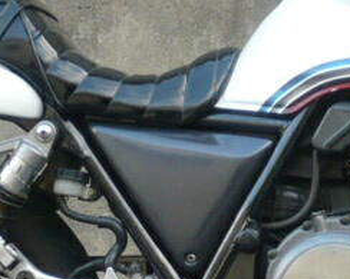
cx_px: 184
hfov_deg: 7.5
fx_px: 2682
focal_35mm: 259
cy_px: 240
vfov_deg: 6.0
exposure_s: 1/30
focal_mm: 11.1
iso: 160
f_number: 4.5
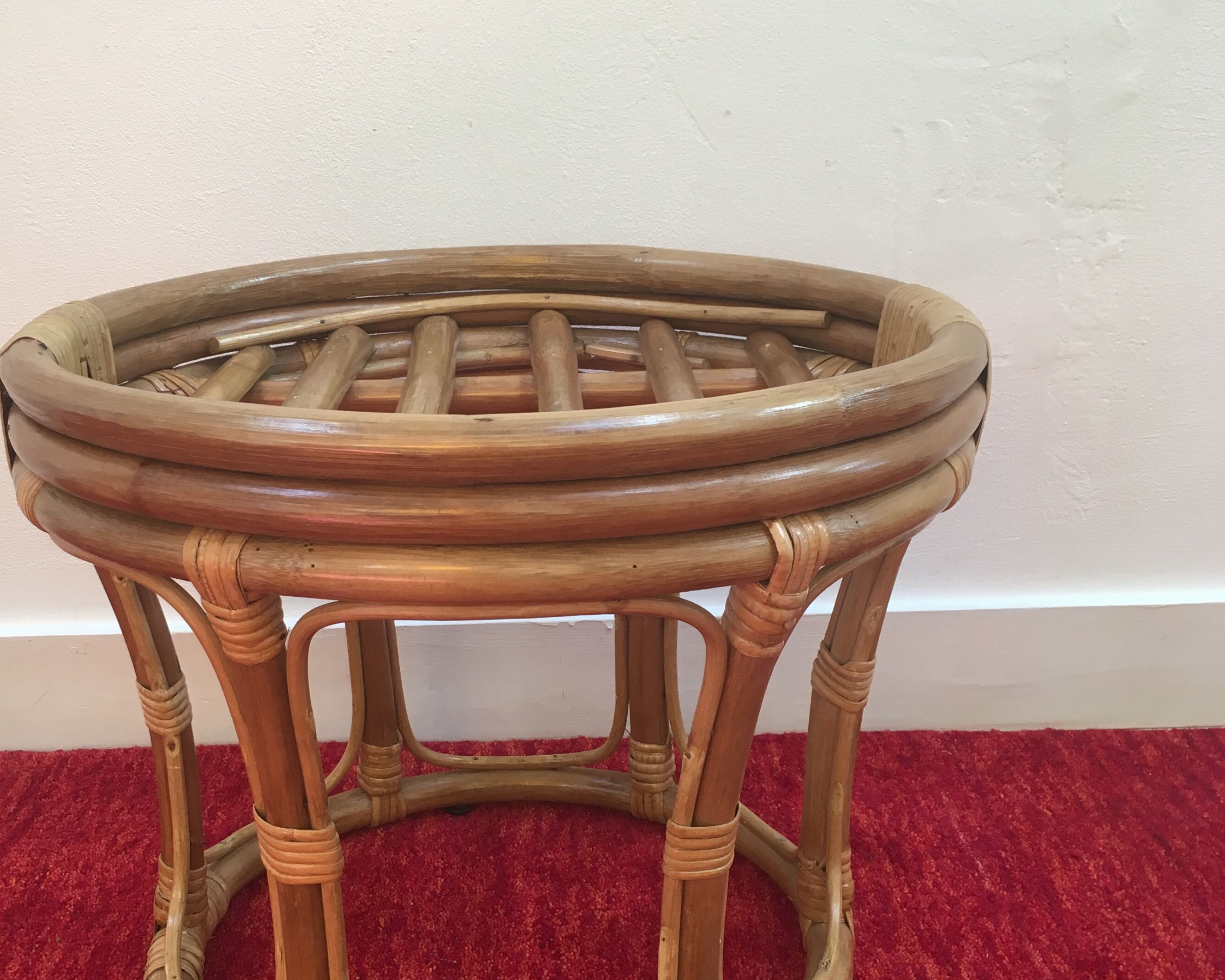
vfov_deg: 34.7
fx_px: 1559
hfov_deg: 42.8
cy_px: 601
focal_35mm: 43
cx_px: 548
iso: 25
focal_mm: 4.15
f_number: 2.2
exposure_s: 1/33
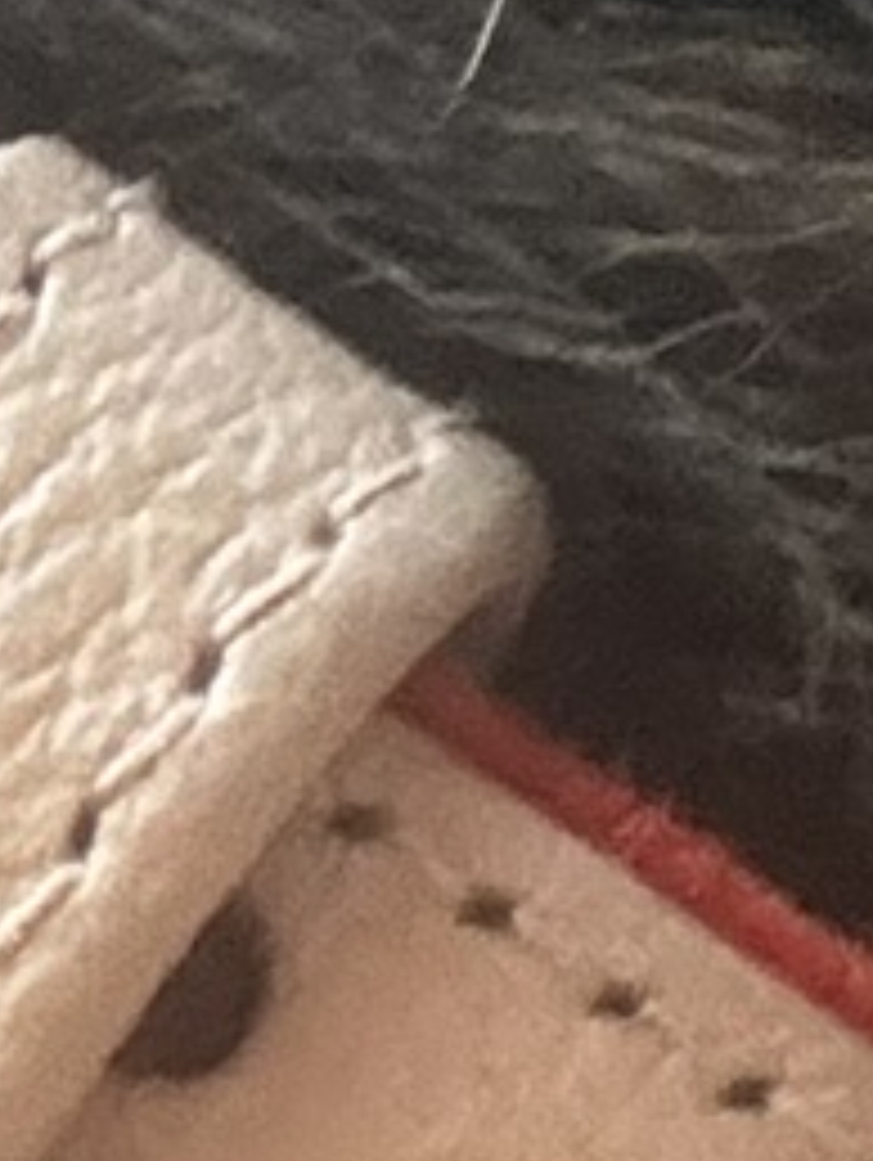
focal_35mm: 238
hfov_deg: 6.2
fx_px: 7990
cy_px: 688
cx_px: -418
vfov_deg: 8.3
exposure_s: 1/52
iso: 320
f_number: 1.9
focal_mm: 2.69
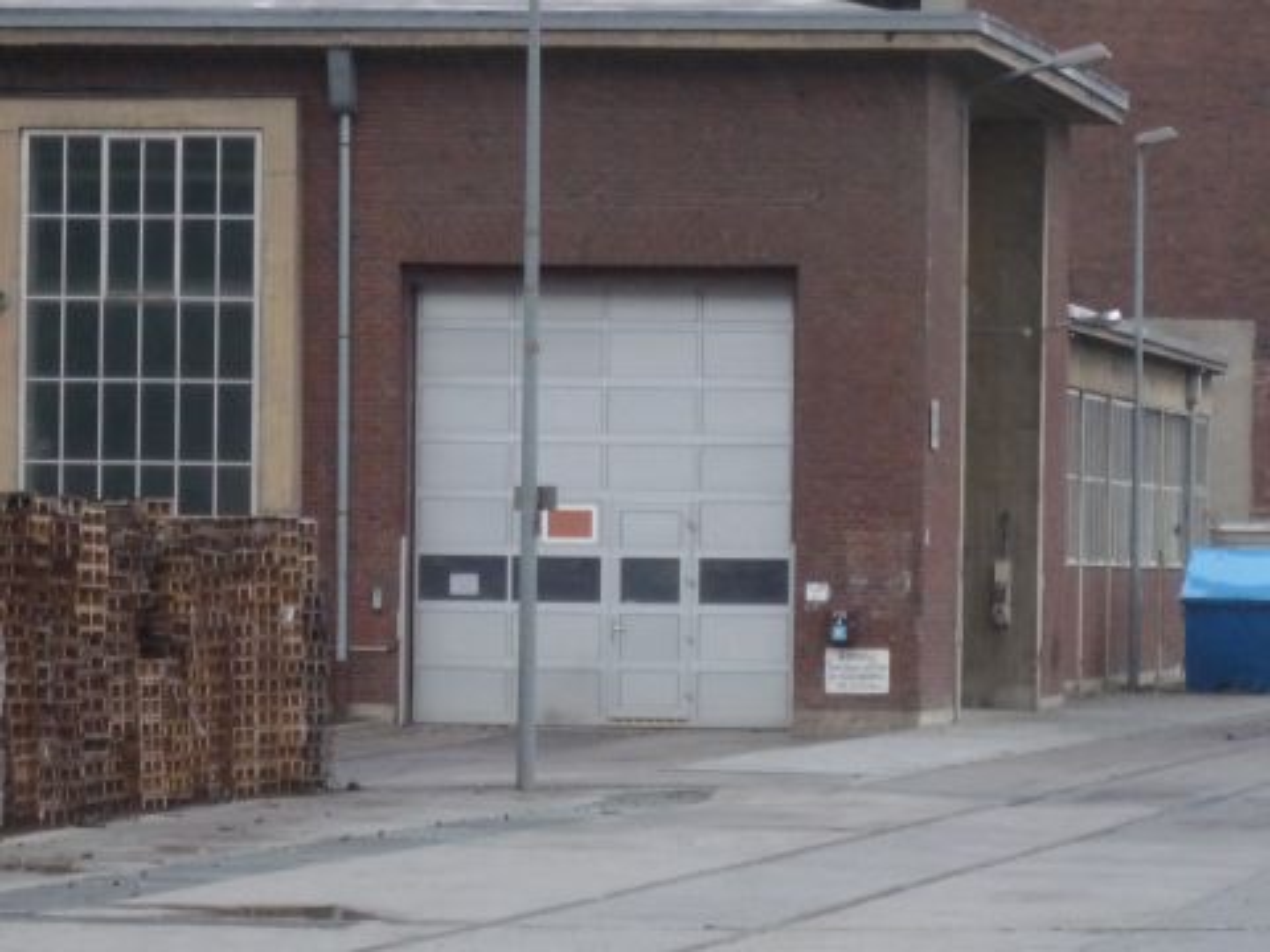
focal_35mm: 255
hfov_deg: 7.8
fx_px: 9356
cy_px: 476
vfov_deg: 5.8
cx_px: 635
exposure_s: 1/125
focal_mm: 26
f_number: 5.9
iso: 320
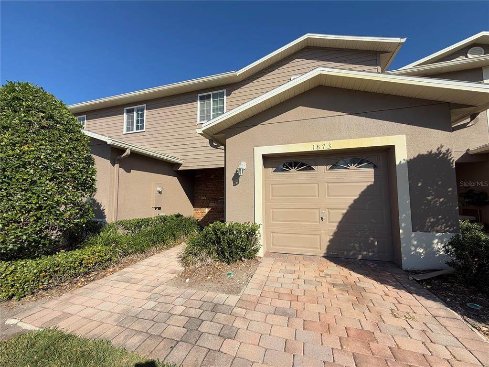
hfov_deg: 102.1
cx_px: 244
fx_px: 198
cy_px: 184
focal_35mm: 14
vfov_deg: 85.7
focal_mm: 2.22
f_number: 2.2
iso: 50
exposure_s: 1/1431
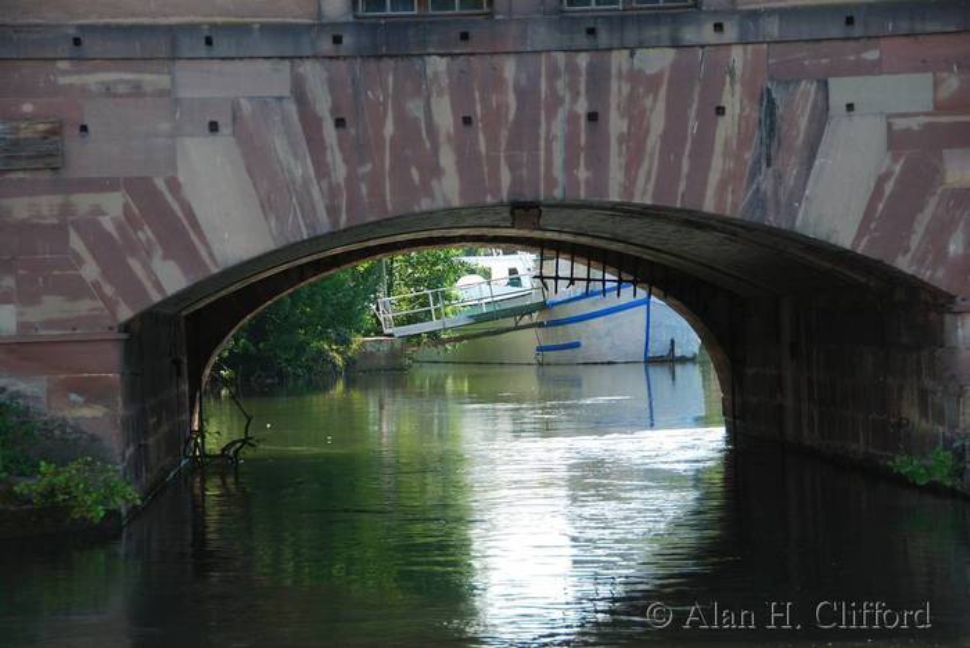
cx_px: 485
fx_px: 2831
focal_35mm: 105
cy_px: 324
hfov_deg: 19.4
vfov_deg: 13.1
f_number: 5
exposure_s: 1/125
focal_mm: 70
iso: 100
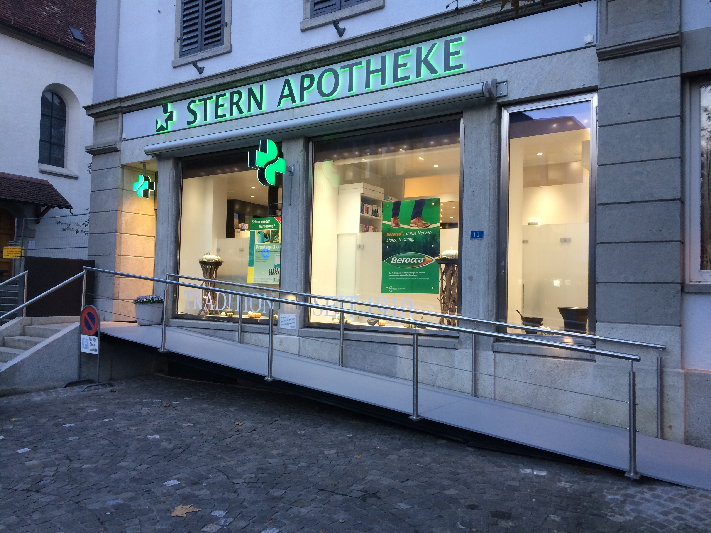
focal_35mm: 29
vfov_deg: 48.2
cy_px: 266
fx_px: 596
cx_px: 356
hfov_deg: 61.7
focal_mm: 4.15
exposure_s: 1/33
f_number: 2.2
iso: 100
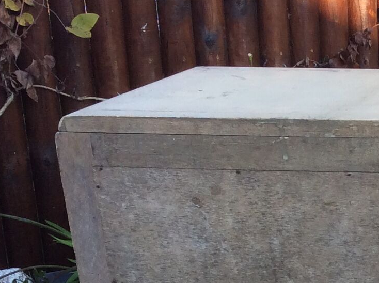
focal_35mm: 113
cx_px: 530
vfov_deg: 12.5
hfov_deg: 16.3
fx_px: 1235
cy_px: 415
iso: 32
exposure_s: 1/171
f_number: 2.4
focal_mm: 3.3
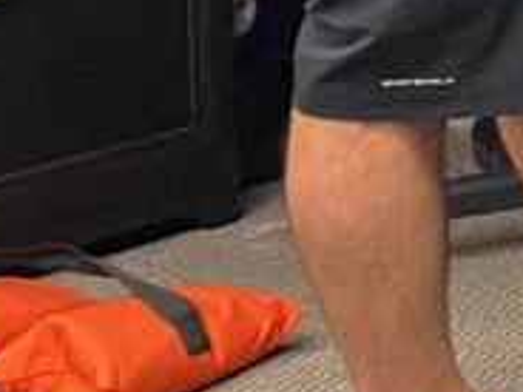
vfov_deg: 8.3
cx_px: 1666
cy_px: -389
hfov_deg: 9.0
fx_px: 2568
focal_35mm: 170
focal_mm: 4.25
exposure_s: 1/60
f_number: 1.8
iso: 320
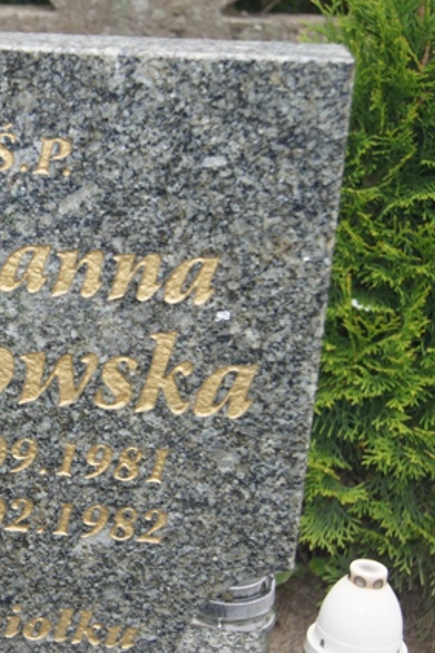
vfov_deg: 29.7
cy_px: 326
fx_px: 1232
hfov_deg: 19.3
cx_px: -32
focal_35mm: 68
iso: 200
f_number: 5.6
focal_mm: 30
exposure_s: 1/160
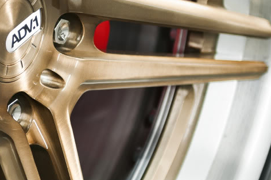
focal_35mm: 228
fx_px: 1713
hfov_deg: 9.0
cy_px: 57
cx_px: 25
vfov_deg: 6.0
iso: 200
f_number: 2.8
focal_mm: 70
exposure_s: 1/30
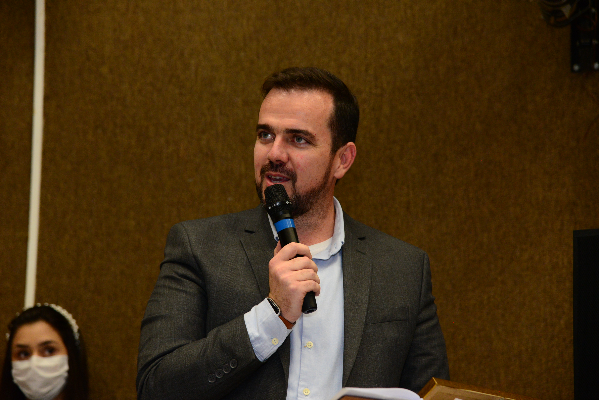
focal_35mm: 120
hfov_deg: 17.1
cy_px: 200
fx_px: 1997
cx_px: 300
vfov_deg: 11.4
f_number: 4.5
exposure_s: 1/125
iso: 3200
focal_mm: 120
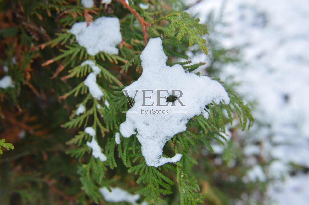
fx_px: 360
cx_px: 154
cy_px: 102
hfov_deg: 46.4
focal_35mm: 42
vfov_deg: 31.8
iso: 400
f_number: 8
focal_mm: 28
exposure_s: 1/50
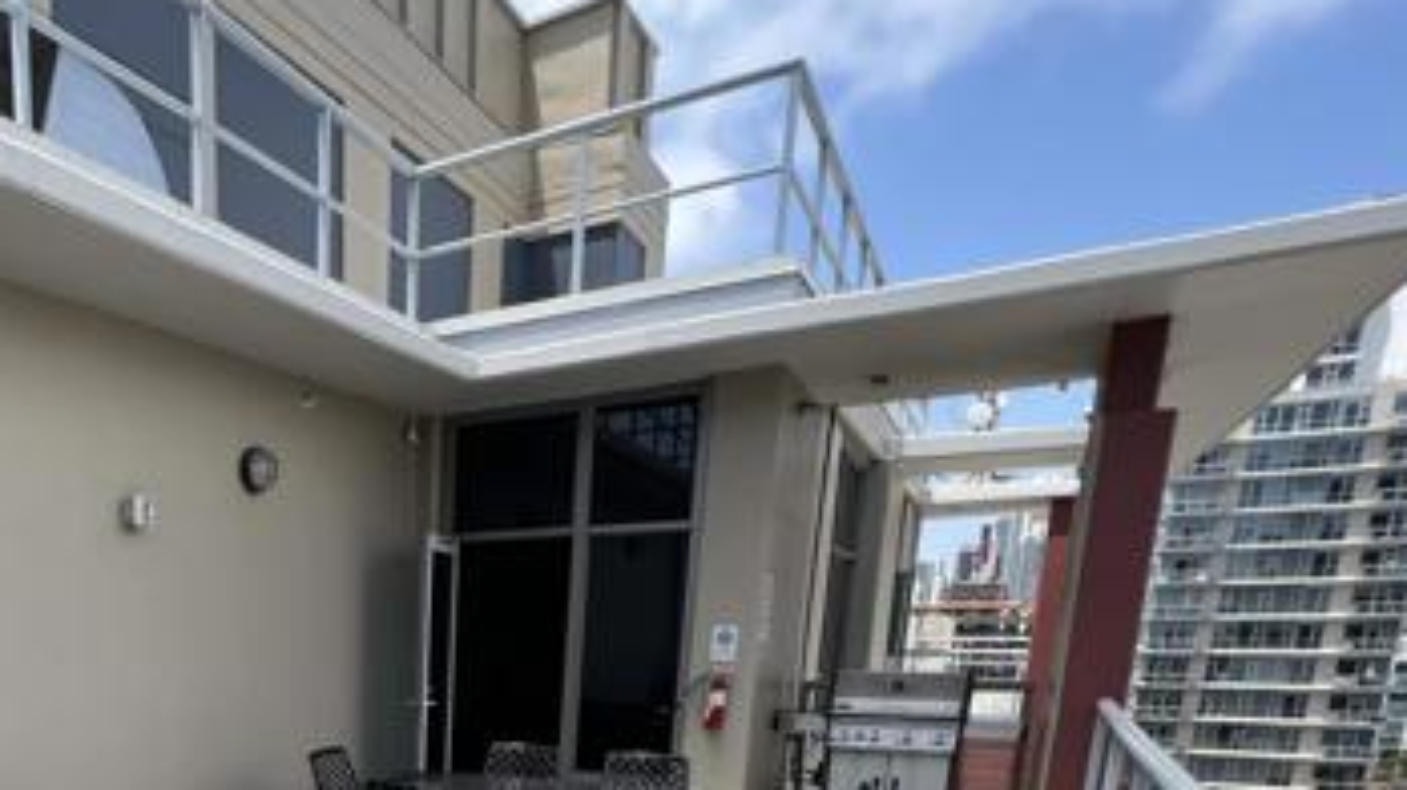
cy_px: 859
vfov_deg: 37.5
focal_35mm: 26
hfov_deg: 63.7
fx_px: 970
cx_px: 226
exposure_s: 1/598
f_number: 1.8
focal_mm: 1.57
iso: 32
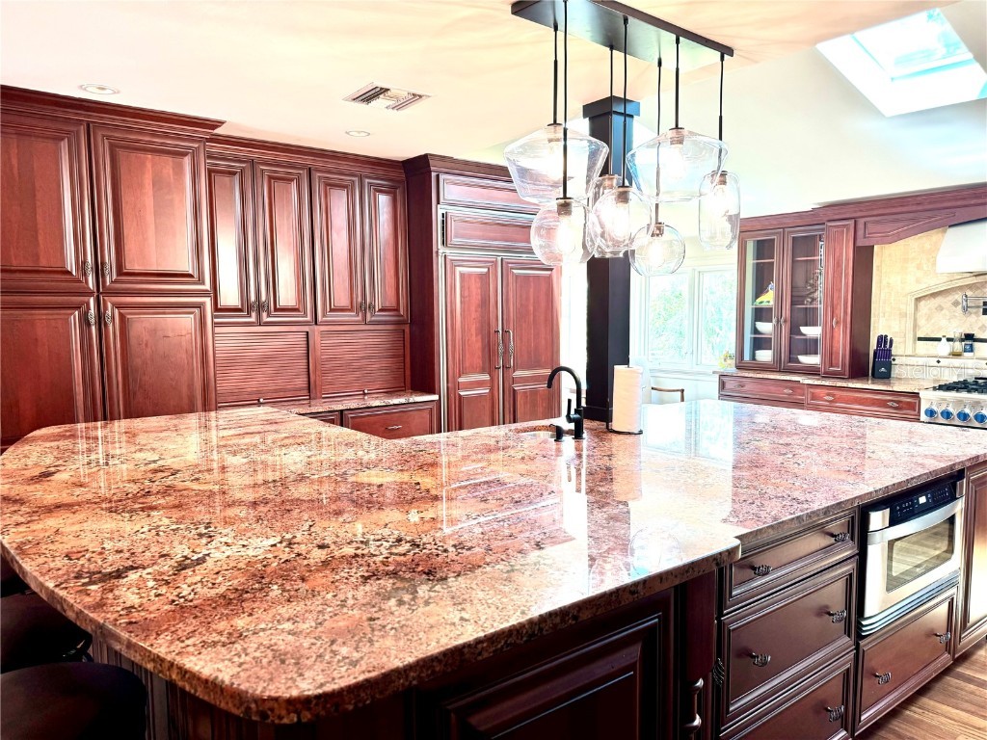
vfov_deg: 56.8
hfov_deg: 71.6
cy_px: 370
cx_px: 494
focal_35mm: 24
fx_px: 684
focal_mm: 6.76
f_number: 1.78
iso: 125
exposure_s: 1/120
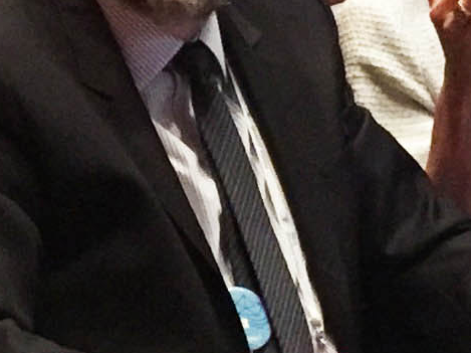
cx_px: -5
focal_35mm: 202
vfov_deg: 7.3
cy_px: 62
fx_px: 2746
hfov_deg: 9.7
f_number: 2.2
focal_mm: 4.15
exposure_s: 1/8
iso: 200
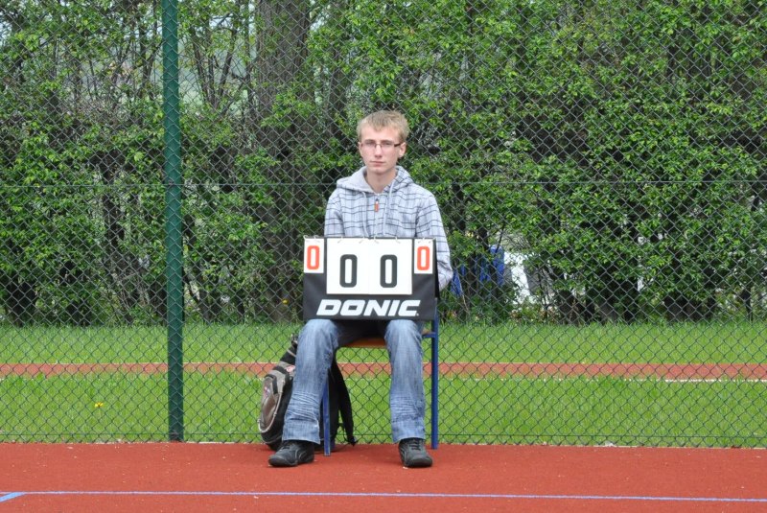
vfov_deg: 10.8
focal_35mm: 128
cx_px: 384
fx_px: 2719
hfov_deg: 16.1
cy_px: 256
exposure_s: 1/2000
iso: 1250
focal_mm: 85
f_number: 5.6
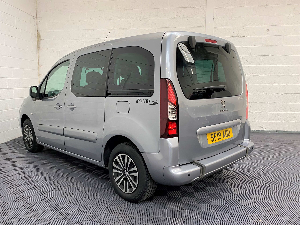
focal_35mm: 26
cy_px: 112
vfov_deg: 53.1
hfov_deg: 67.3
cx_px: 150
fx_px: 225
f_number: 1.8
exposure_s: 1/50
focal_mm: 4.25
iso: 100
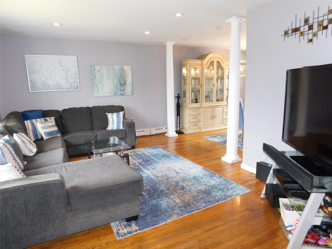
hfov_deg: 73.9
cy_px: 124
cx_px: 166
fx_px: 221
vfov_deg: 58.9
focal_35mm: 23
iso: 200
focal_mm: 4
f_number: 3
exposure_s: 1/30
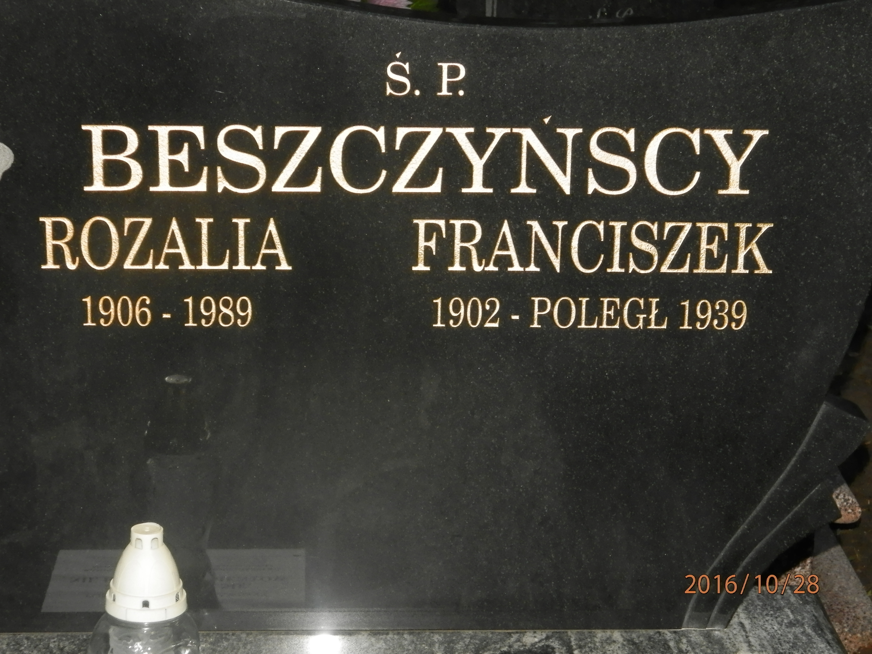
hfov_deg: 23.8
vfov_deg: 18.0
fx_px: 2066
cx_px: 436
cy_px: 327
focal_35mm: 82
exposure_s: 1/50
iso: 400
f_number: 4.2
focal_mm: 14.6
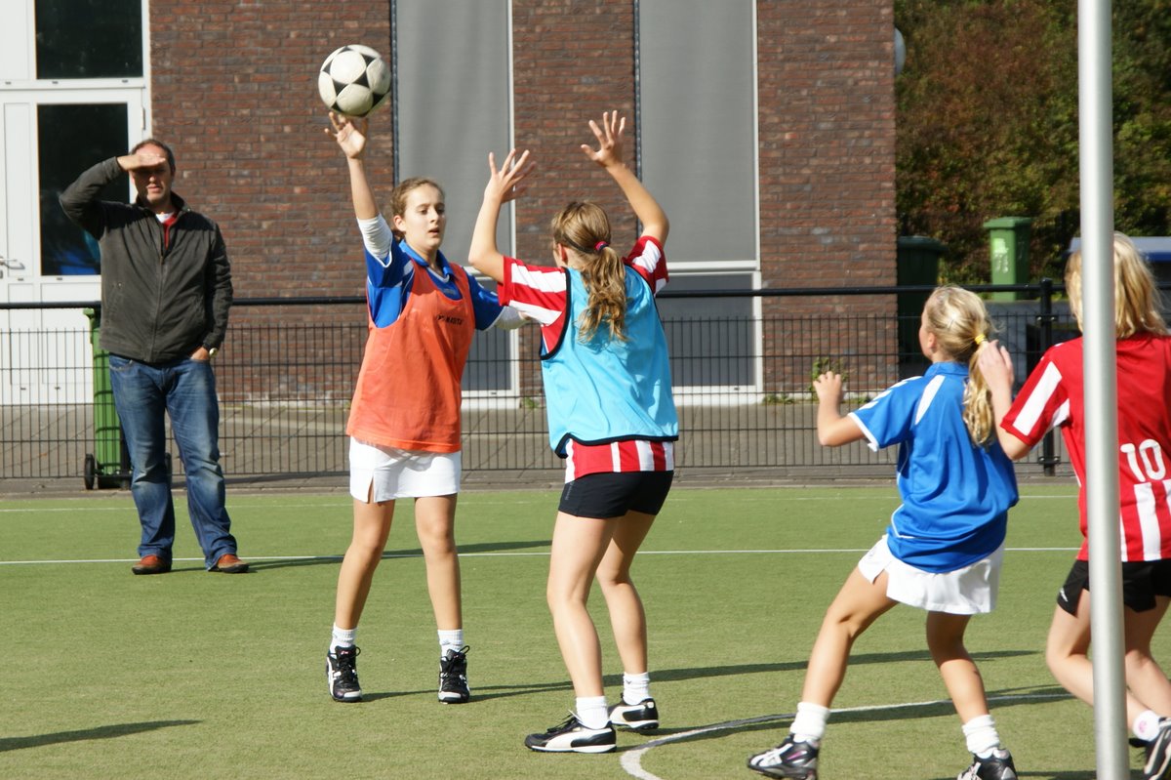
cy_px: 390
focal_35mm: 150
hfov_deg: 13.7
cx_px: 586
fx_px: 4877
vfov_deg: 9.1
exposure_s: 1/320
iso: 100
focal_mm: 100
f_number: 8
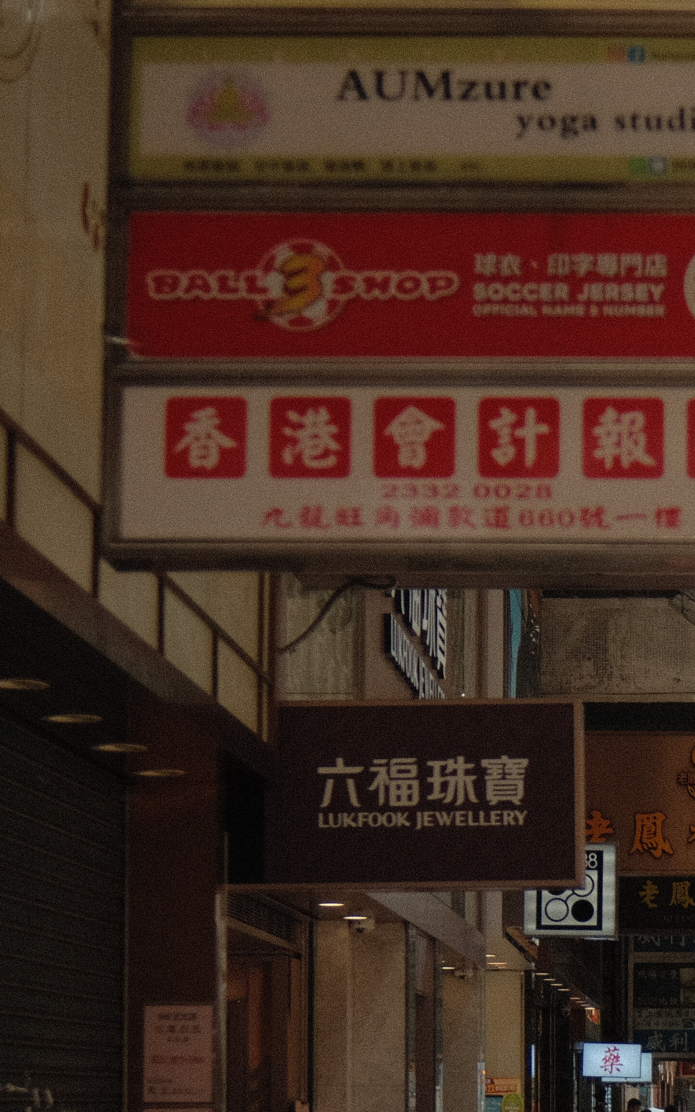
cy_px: 950
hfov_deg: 13.3
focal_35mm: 96
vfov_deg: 21.3
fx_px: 2910
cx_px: 837
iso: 160
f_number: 1.6
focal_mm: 23
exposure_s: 1/8000
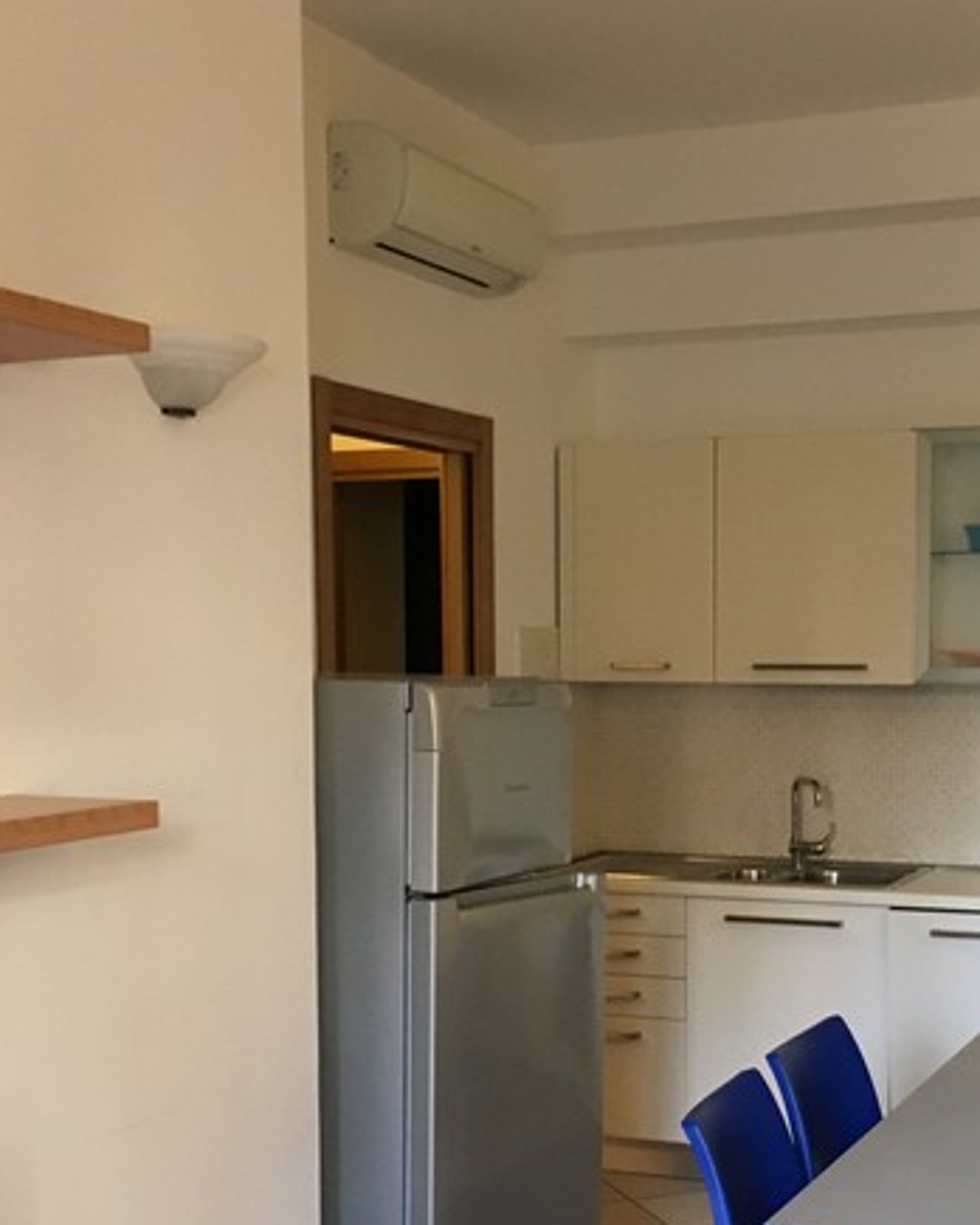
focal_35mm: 52
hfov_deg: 28.9
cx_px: 659
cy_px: 772
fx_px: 1885
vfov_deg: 35.8
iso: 250
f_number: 2.2
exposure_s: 1/33
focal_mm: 4.15
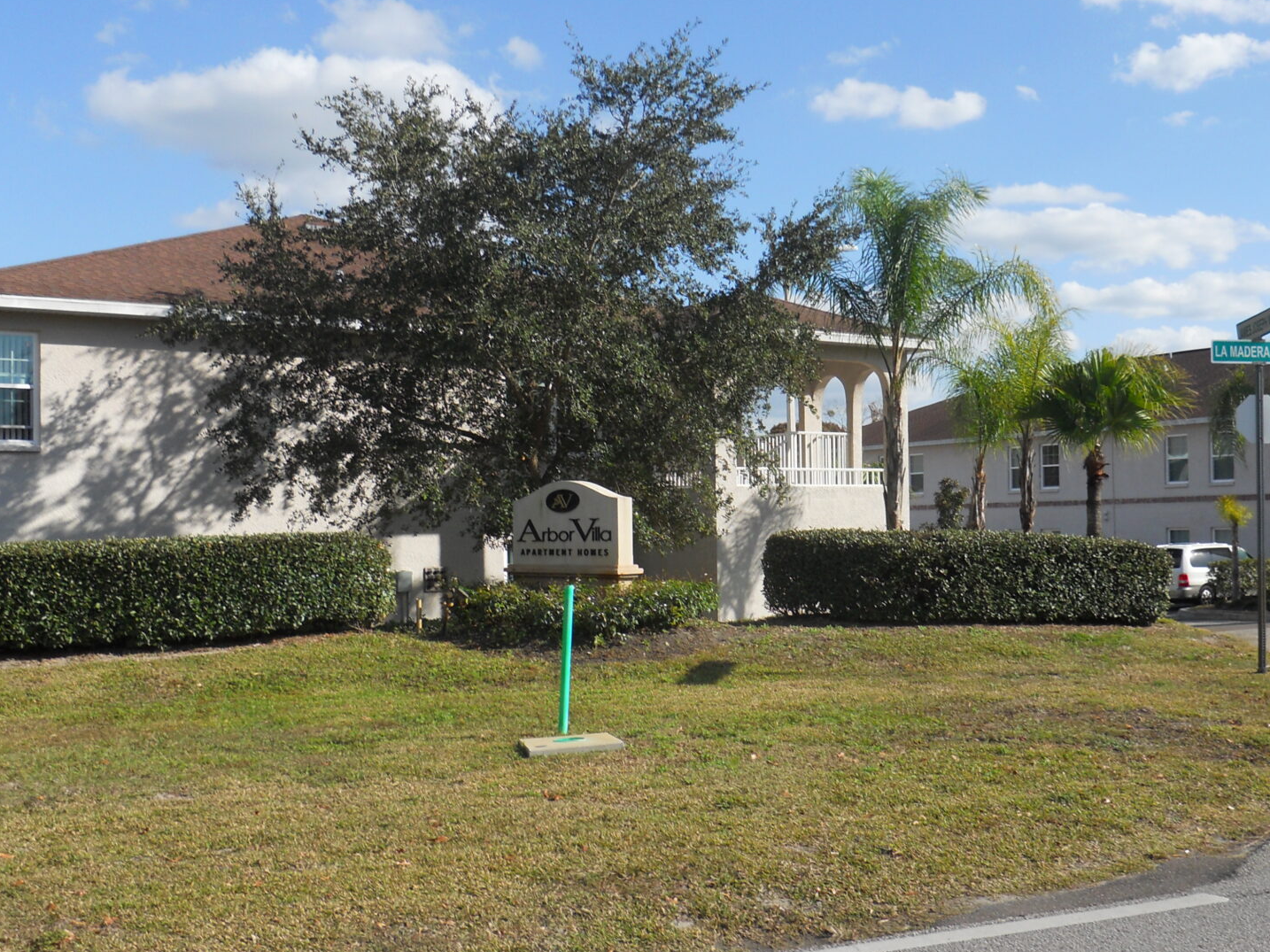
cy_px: 454
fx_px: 1467
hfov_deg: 46.3
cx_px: 802
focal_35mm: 40
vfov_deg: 35.9
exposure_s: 1/320
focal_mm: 5
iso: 80
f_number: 5.4
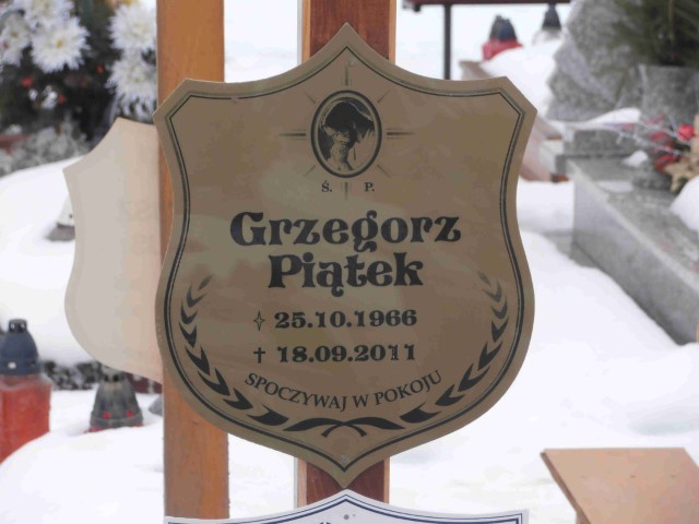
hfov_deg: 11.9
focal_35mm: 166
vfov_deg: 8.9
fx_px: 3352
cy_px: 262
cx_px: 350
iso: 80
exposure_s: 1/125
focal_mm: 29.44
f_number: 5.9
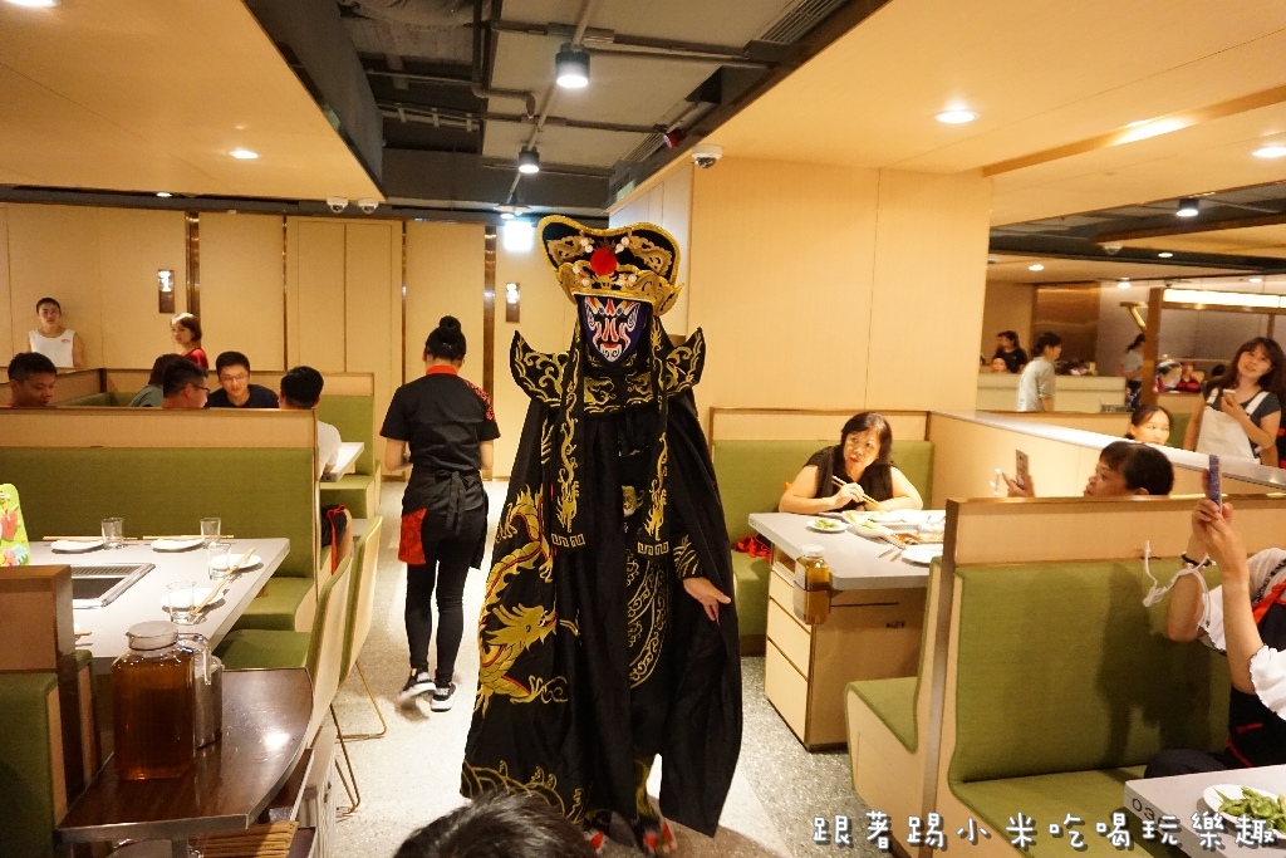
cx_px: 643
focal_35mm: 24
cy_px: 429
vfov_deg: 53.1
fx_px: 857
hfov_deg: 73.7
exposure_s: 1/60
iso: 3200
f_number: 3.5
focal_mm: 16
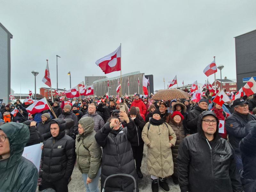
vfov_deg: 89.9
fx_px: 96
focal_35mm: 13
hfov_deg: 106.2
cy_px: 96
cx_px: 128
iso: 100
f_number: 2.2
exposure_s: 1/100
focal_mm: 2.2
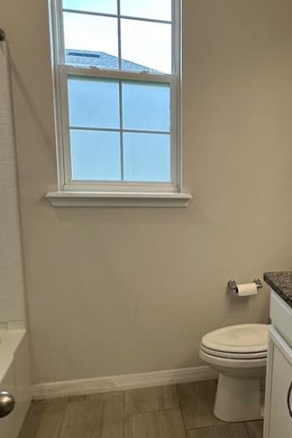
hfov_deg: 34.9
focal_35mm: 36
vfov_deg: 53.0
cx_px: 260
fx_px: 437
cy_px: 244
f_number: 2.2
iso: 64
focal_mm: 2.22
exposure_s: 1/120
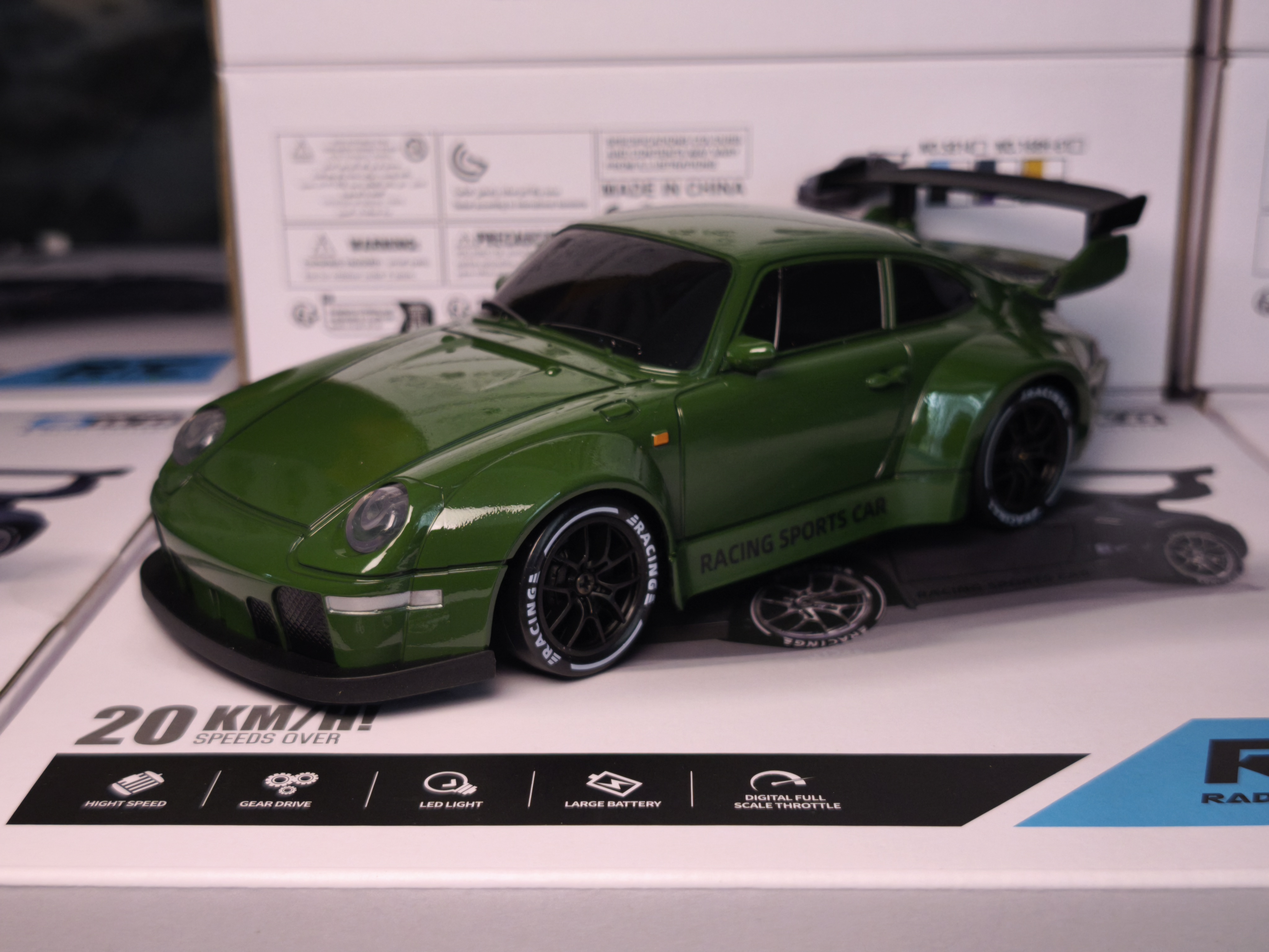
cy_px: 476
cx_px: 634
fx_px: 1686
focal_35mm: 46
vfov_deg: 31.5
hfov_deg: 41.2
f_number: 1.6
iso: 200
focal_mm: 6.57
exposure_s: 1/100
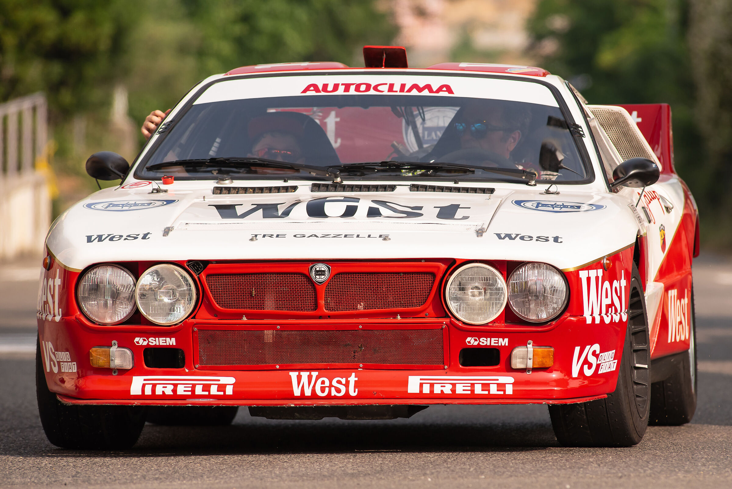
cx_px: 366
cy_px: 244
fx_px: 6102
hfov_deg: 6.9
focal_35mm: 300
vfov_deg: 4.6
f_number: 5.6
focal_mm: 300
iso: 640
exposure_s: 1/2500
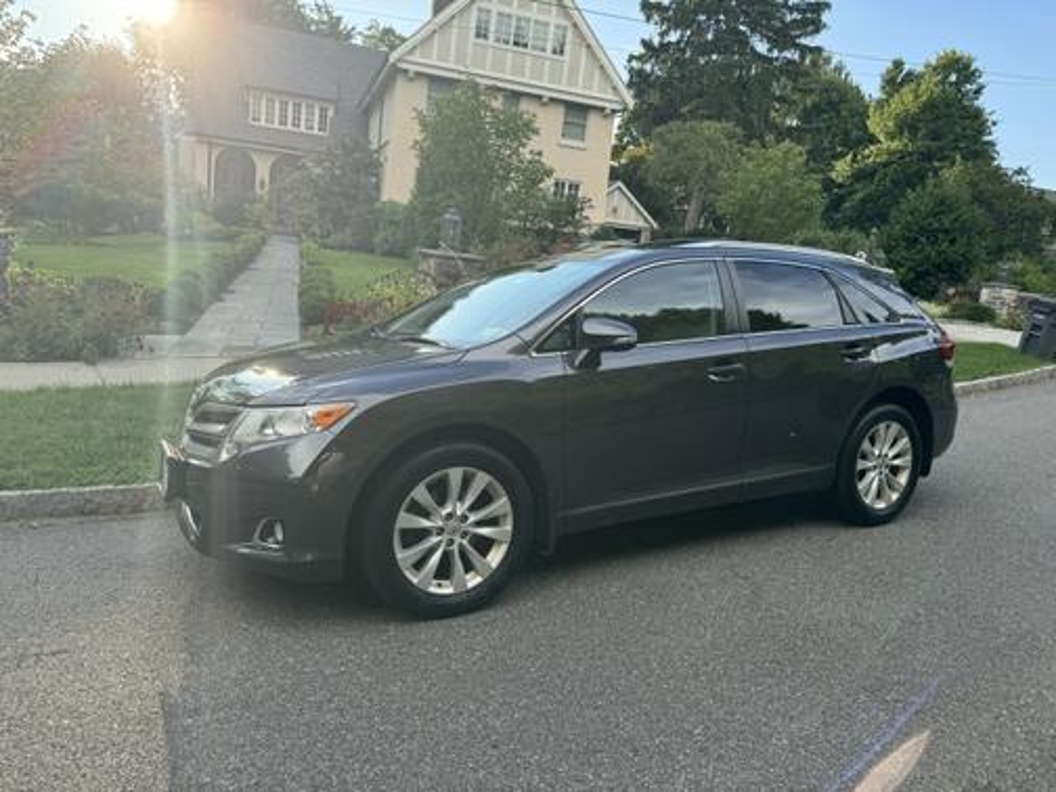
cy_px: 396
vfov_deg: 56.8
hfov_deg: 71.6
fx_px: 732
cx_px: 528
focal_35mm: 24
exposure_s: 1/1042
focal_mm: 6.76
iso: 80
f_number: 1.78
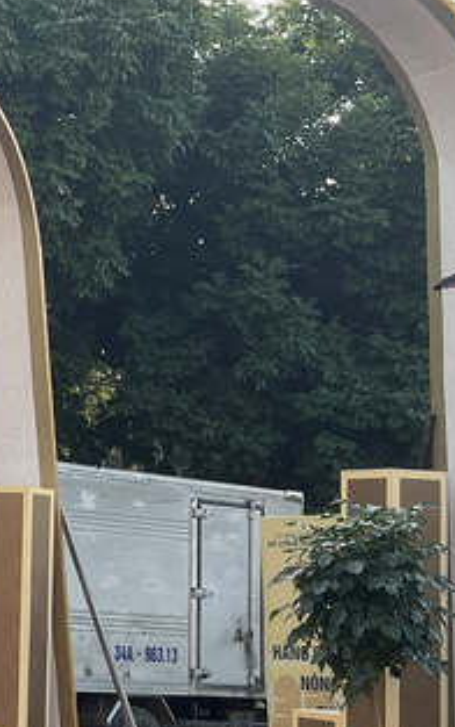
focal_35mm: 88
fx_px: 1744
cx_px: -583
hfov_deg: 12.3
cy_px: 462
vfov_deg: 23.5
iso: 50
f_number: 1.6
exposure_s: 1/515
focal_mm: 5.1
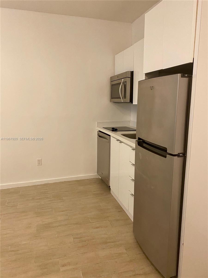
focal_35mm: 26
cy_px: 139
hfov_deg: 53.1
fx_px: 208
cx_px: 104
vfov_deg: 67.3
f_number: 1.8
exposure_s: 1/60
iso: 320
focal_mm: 4.25
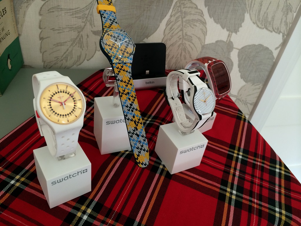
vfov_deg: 46.8
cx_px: 150
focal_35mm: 30
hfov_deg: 60.0
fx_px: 261
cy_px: 113
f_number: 2.2
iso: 64
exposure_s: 1/33
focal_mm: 4.12
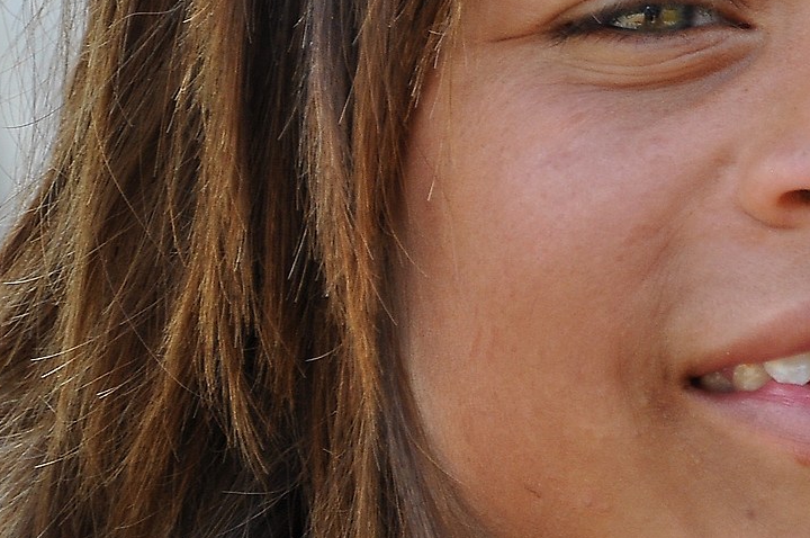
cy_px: -81
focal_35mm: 490
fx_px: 11010
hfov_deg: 4.2
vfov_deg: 2.8
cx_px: 1262
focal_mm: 98
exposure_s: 1/200
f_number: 5.6
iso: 200
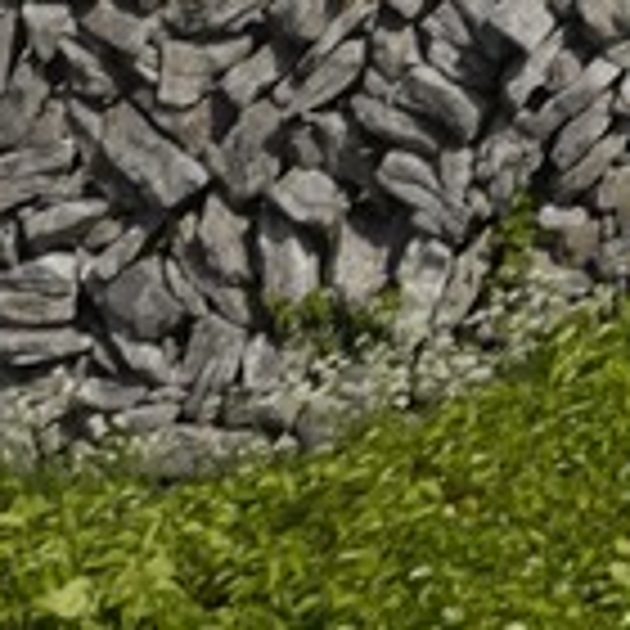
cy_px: -1750
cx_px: 3002
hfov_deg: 3.0
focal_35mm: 553
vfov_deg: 3.1
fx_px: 11387
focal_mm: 38
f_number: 5.6
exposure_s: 1/1250
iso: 100
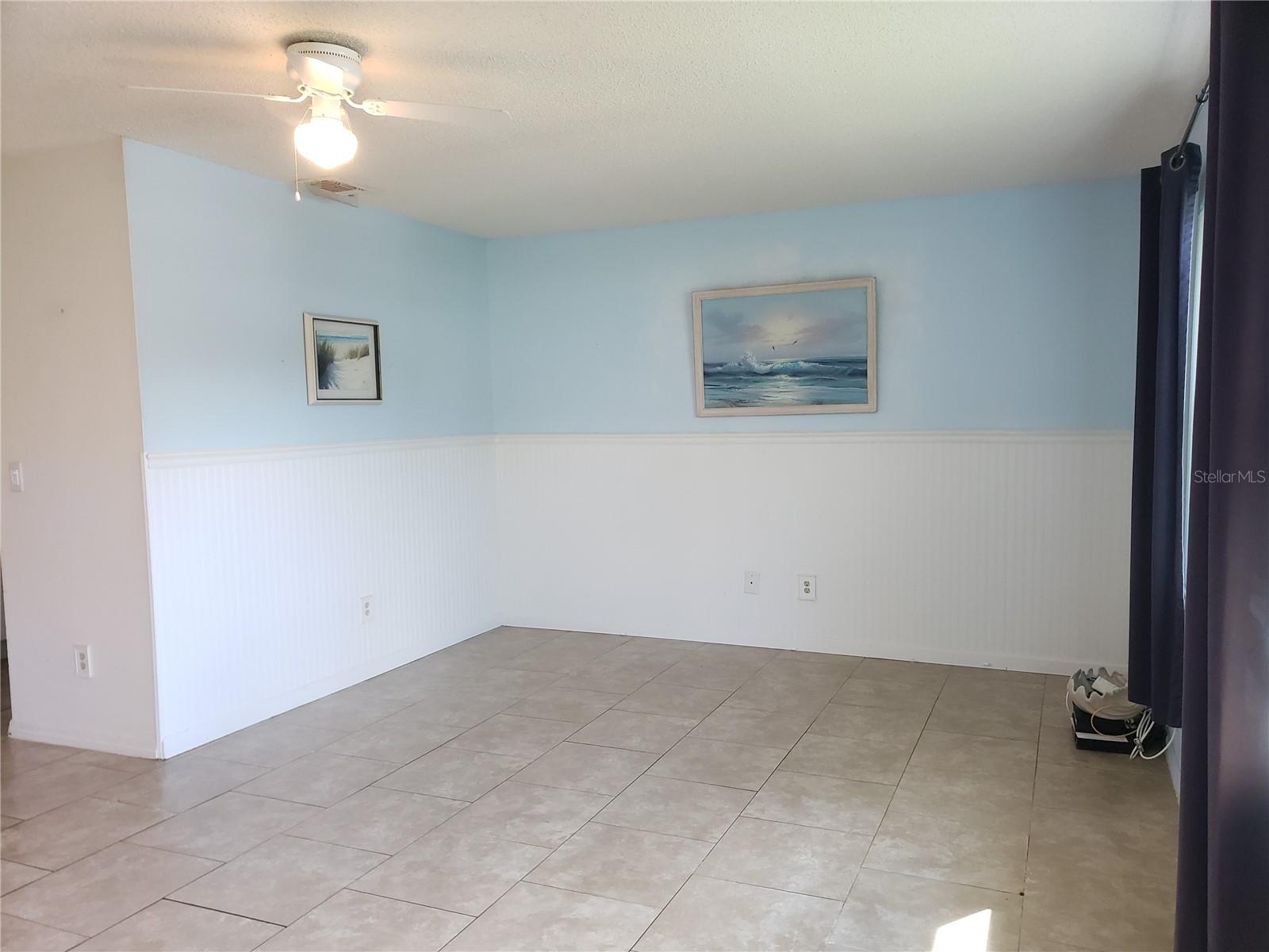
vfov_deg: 53.1
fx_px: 953
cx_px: 634
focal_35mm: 26
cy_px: 476
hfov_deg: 67.3
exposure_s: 1/60
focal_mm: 4.3
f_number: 2.4
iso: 200
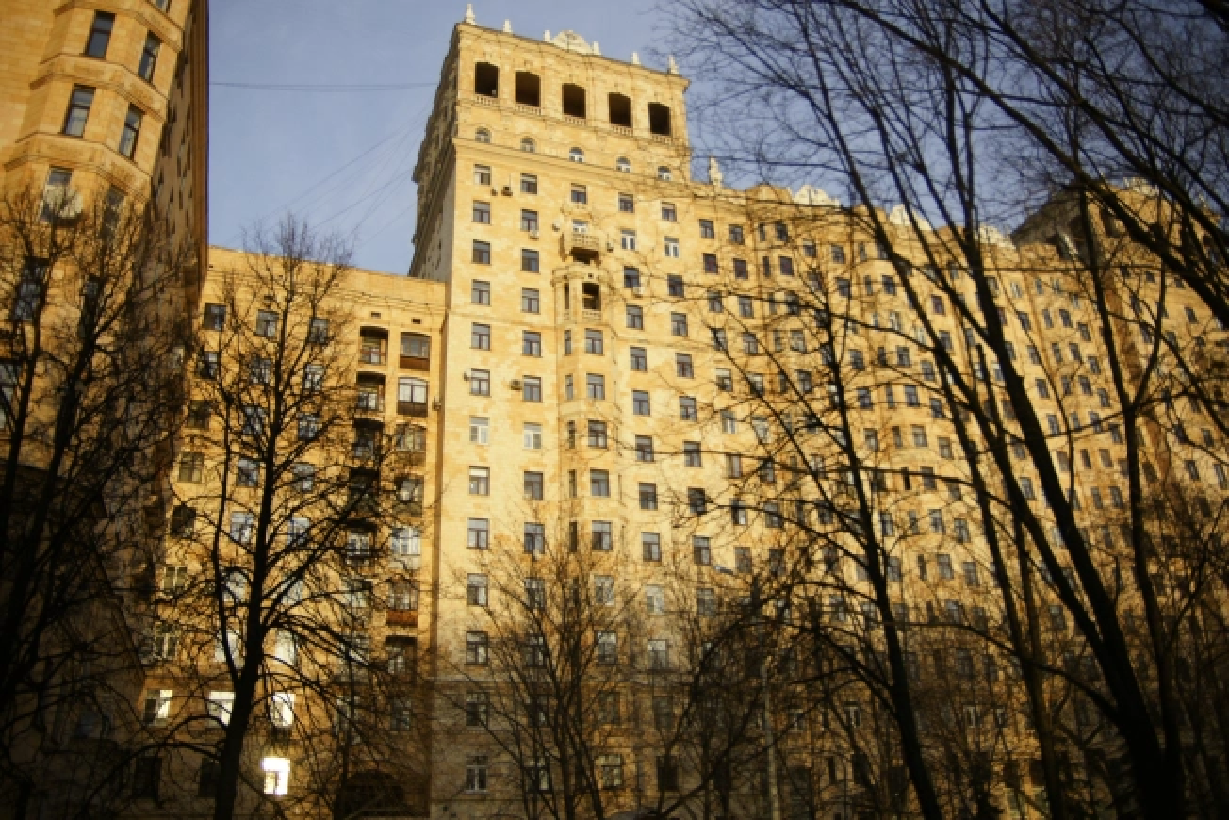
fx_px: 922
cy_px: 410
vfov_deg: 48.0
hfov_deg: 67.4
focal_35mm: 27
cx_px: 614
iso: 200
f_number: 2.8
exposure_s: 1/1250
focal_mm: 18
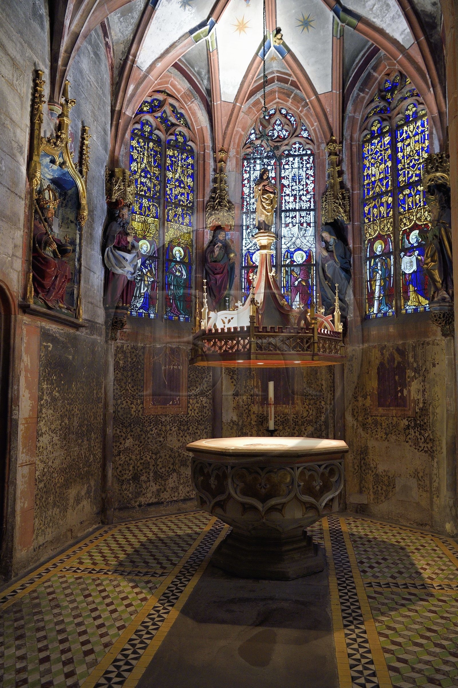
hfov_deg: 44.9
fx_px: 554
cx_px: 229
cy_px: 344
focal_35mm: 29
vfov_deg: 63.7
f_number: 6.3
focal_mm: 29
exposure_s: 1/5
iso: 1600
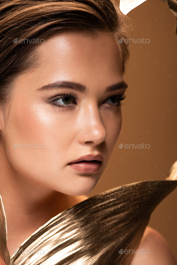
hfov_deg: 11.2
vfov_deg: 16.6
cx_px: 80
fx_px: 906
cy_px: 144
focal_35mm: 123
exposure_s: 1/200
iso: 100
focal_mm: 105
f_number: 6.3
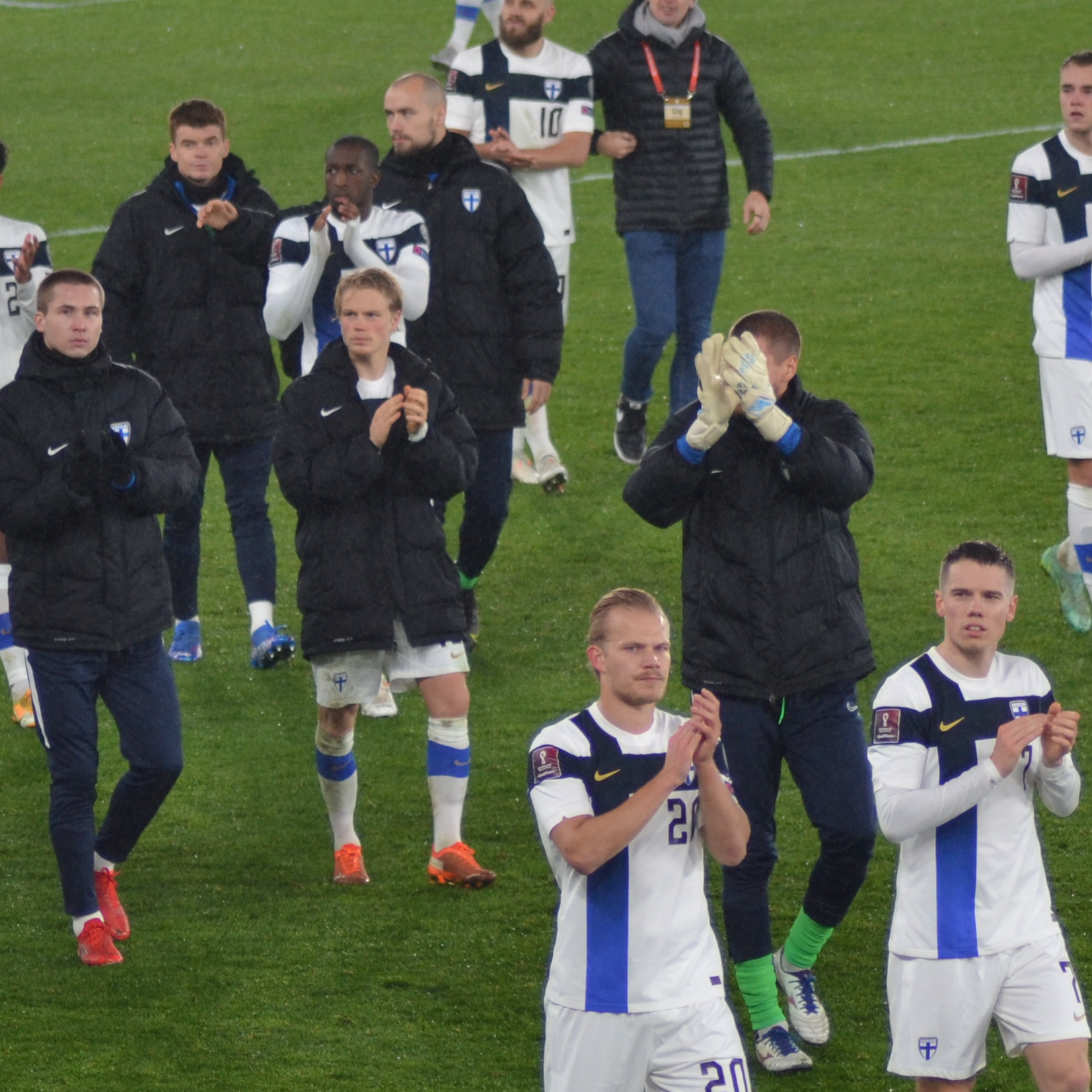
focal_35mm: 444
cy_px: 633
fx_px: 15853
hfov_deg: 3.9
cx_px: 600
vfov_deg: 3.9
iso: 400
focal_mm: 125
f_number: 4.2
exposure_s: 1/200
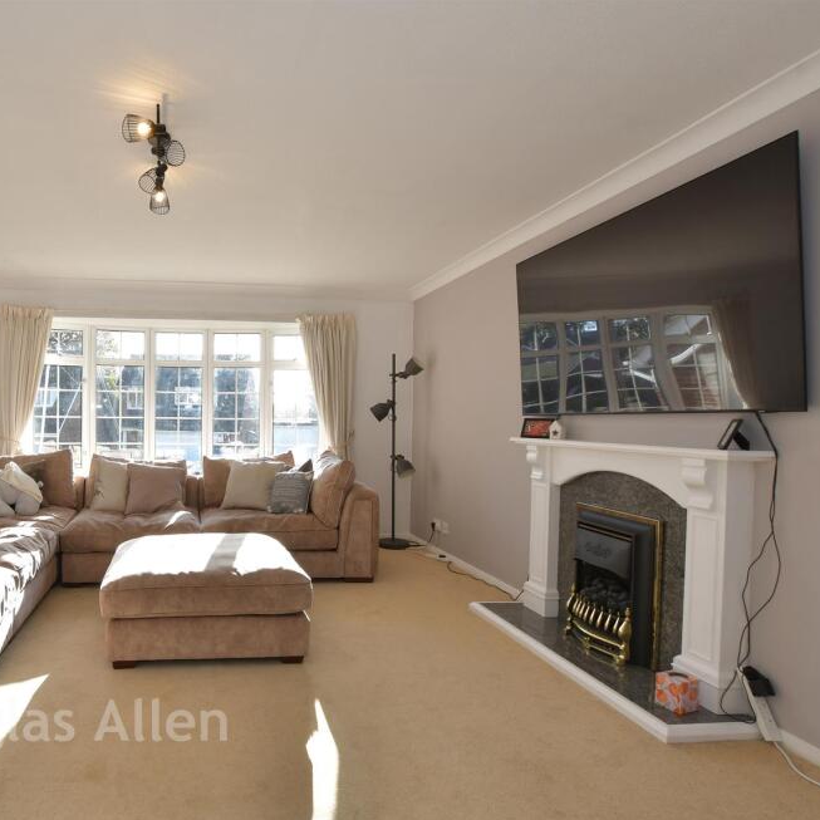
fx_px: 536
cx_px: 235
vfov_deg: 74.8
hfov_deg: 71.2
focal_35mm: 20
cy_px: 428
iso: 200
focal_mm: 10
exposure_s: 1/60
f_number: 8
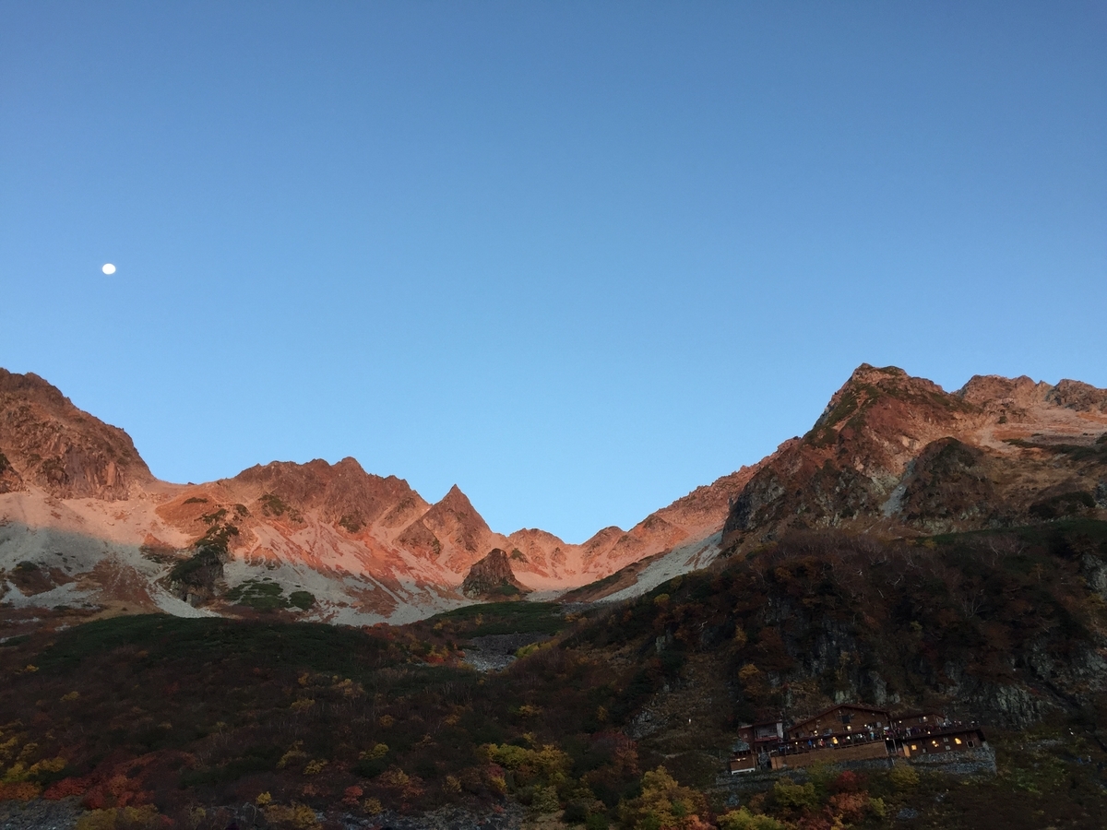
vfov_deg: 48.2
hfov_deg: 61.7
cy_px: 415
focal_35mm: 29
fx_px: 927
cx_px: 554
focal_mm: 4.15
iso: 40
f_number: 2.2
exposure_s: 1/60
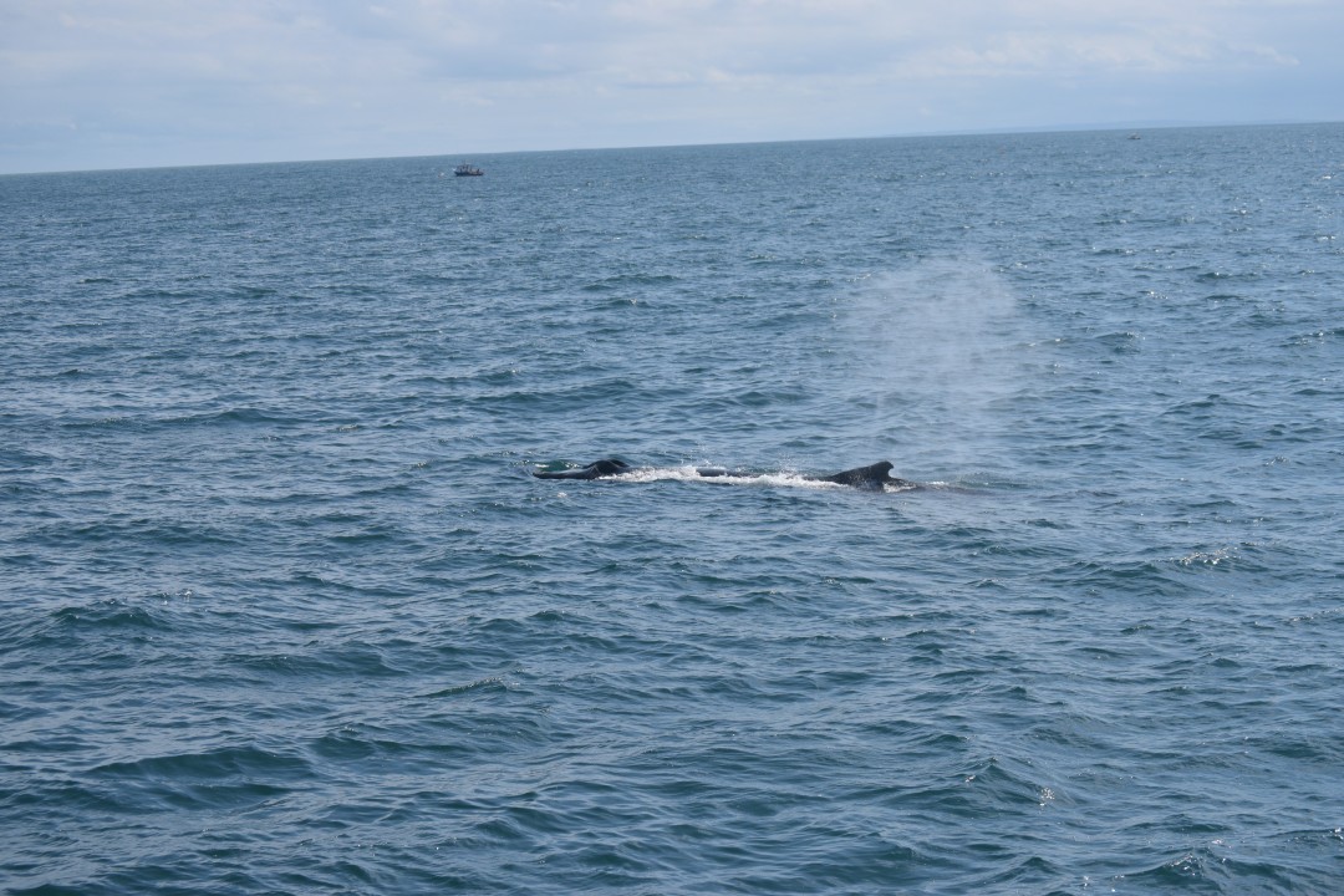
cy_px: 448
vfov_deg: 16.6
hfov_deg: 24.6
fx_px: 3080
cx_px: 672
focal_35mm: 82
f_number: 5.6
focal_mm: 55
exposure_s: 1/1600
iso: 200
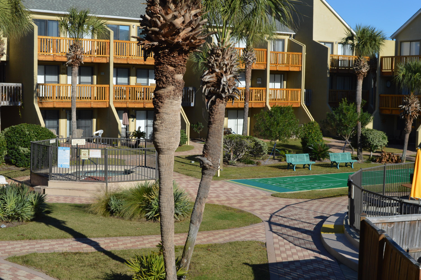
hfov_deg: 33.4
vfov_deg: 22.6
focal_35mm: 60
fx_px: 701
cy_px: 140
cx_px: 210
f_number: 8
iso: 100
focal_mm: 40
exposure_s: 1/250
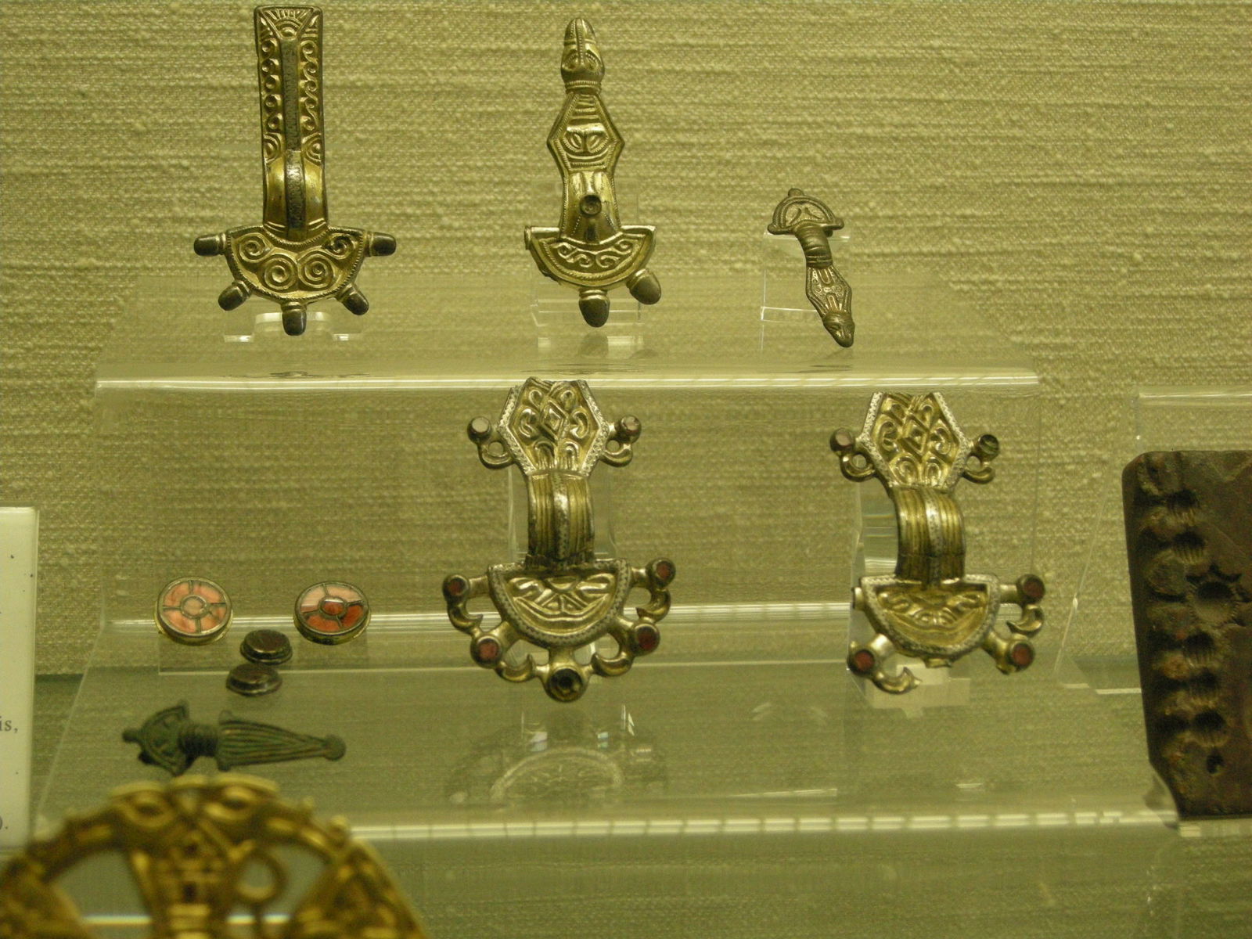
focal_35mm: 62
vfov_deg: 23.7
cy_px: 470
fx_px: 2242
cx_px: 626
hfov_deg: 31.2
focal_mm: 12.9
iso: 400
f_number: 3.5
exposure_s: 1/57.7
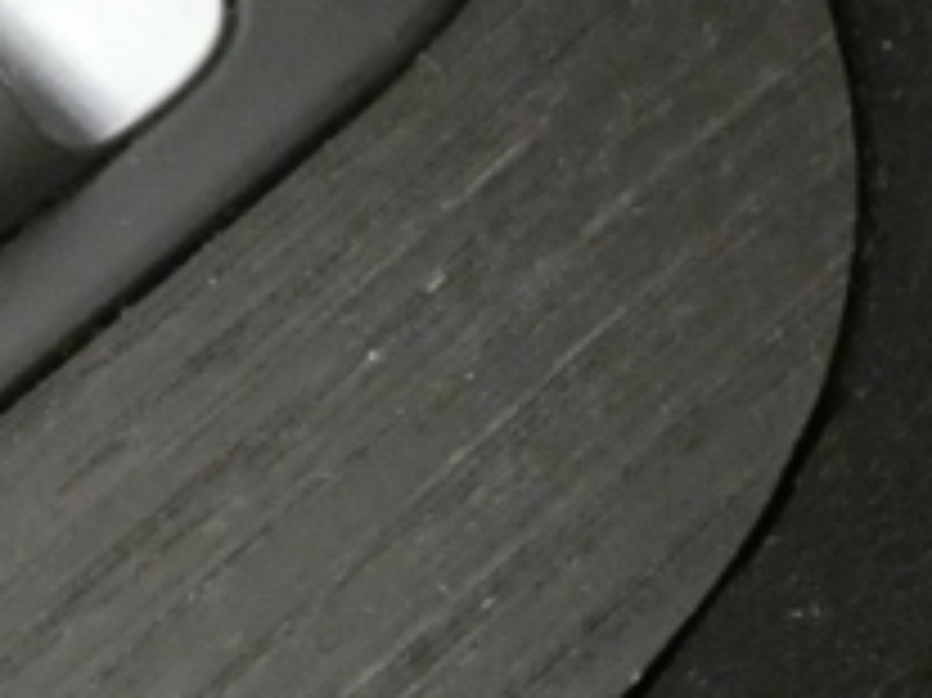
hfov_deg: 8.6
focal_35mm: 224
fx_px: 6027
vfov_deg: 6.6
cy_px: 234
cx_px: -554
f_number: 4.1
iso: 1600
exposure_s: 1/20
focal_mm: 10.4
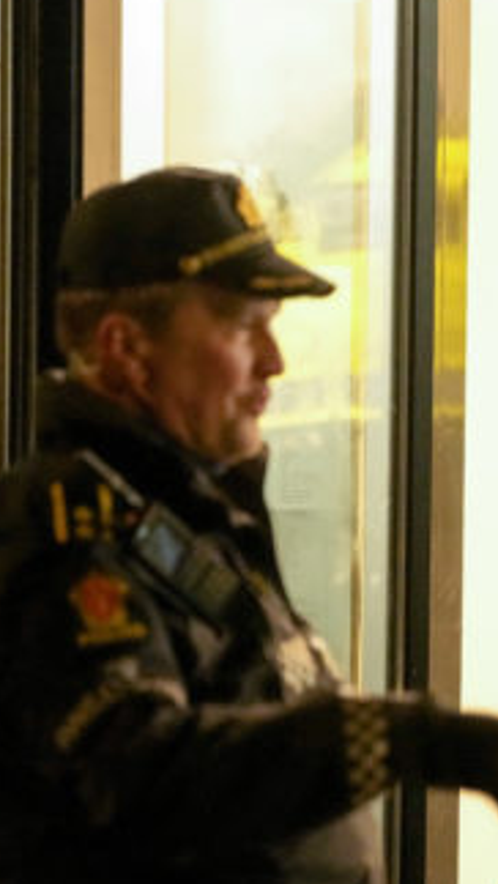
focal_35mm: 418
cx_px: 510
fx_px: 9800
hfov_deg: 2.9
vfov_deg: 5.2
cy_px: 569
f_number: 2.8
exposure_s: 1/160
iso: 8000
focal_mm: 200
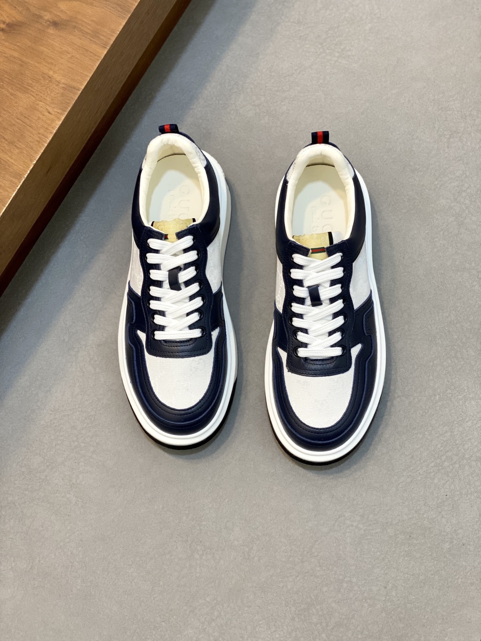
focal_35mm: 52
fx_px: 963
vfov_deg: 36.8
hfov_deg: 28.0
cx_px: 240
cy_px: 320
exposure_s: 1/100
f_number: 2
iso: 100
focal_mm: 6
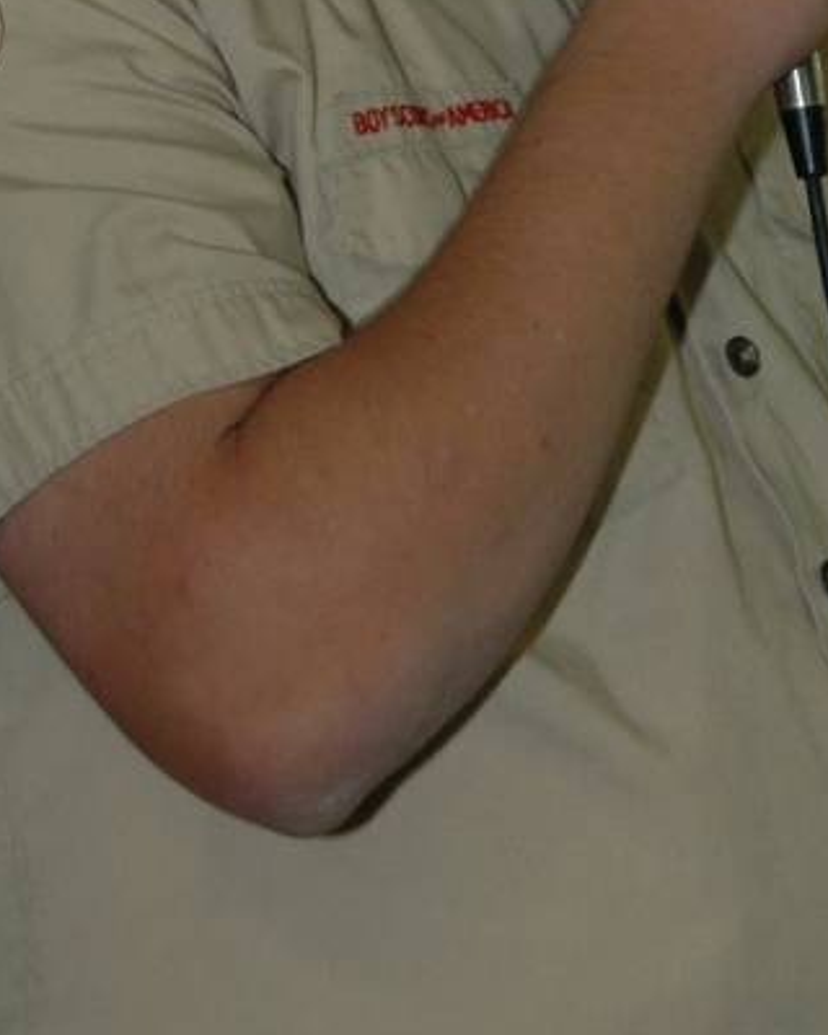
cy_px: -34
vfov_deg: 6.5
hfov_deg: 5.2
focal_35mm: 295
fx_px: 9036
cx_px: 370
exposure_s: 1/60
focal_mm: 82
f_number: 5.3
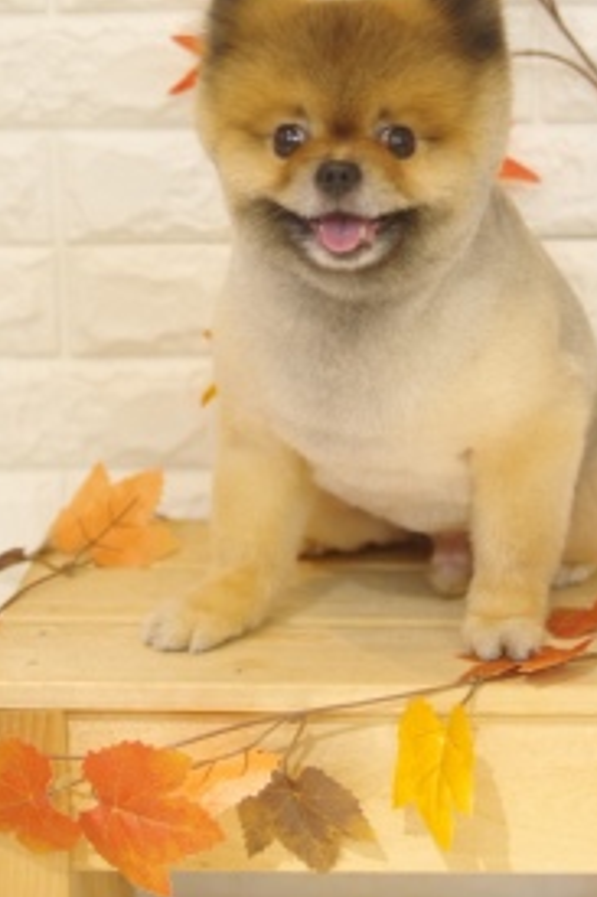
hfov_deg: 14.7
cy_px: 303
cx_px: 375
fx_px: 2316
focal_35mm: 93
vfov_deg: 21.8
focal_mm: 43
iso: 640
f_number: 2.8
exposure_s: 1/60
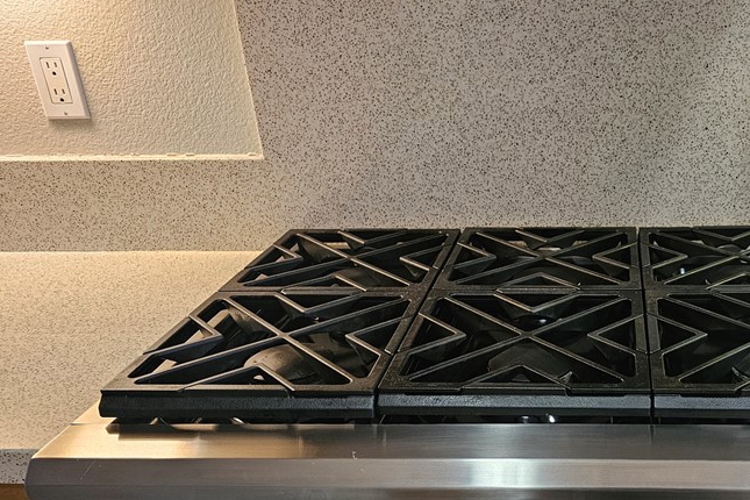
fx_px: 792
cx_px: 571
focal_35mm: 38
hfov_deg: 48.5
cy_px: 381
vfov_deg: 34.2
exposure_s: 1/120
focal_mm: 6.3
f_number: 1.7
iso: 640
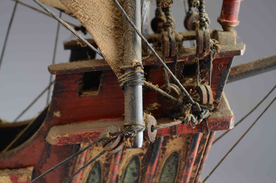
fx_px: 505
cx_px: 138
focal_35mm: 66
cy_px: 92
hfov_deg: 30.6
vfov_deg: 20.5
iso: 100
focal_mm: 44
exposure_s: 1/80
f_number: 8
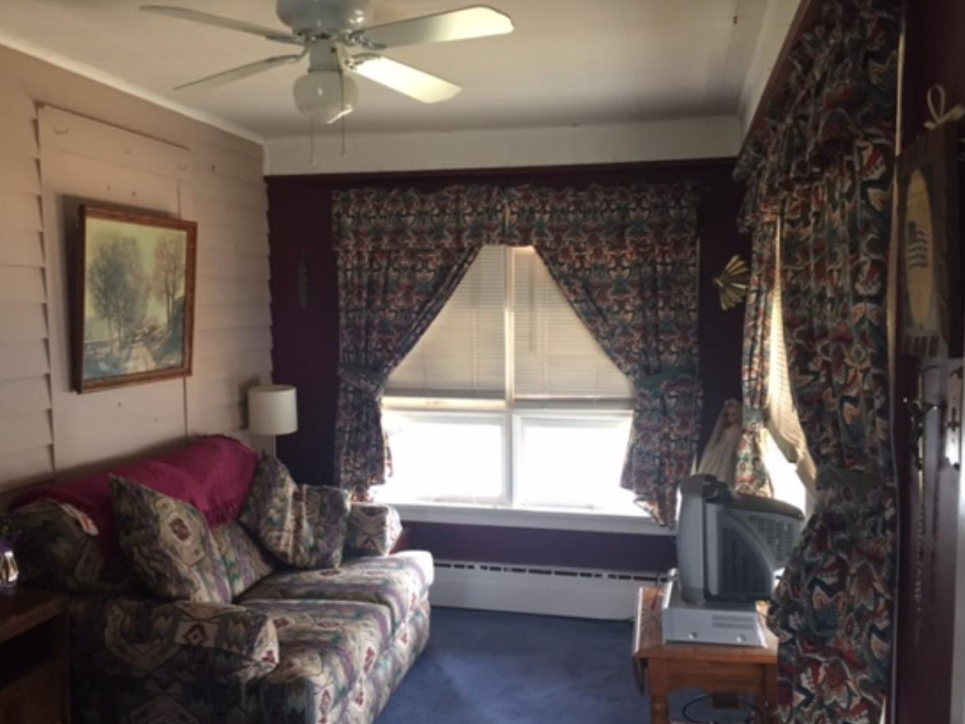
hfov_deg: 53.9
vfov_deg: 41.7
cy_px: 399
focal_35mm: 34
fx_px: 948
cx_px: 442
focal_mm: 4.15
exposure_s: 1/30
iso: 80
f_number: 2.2
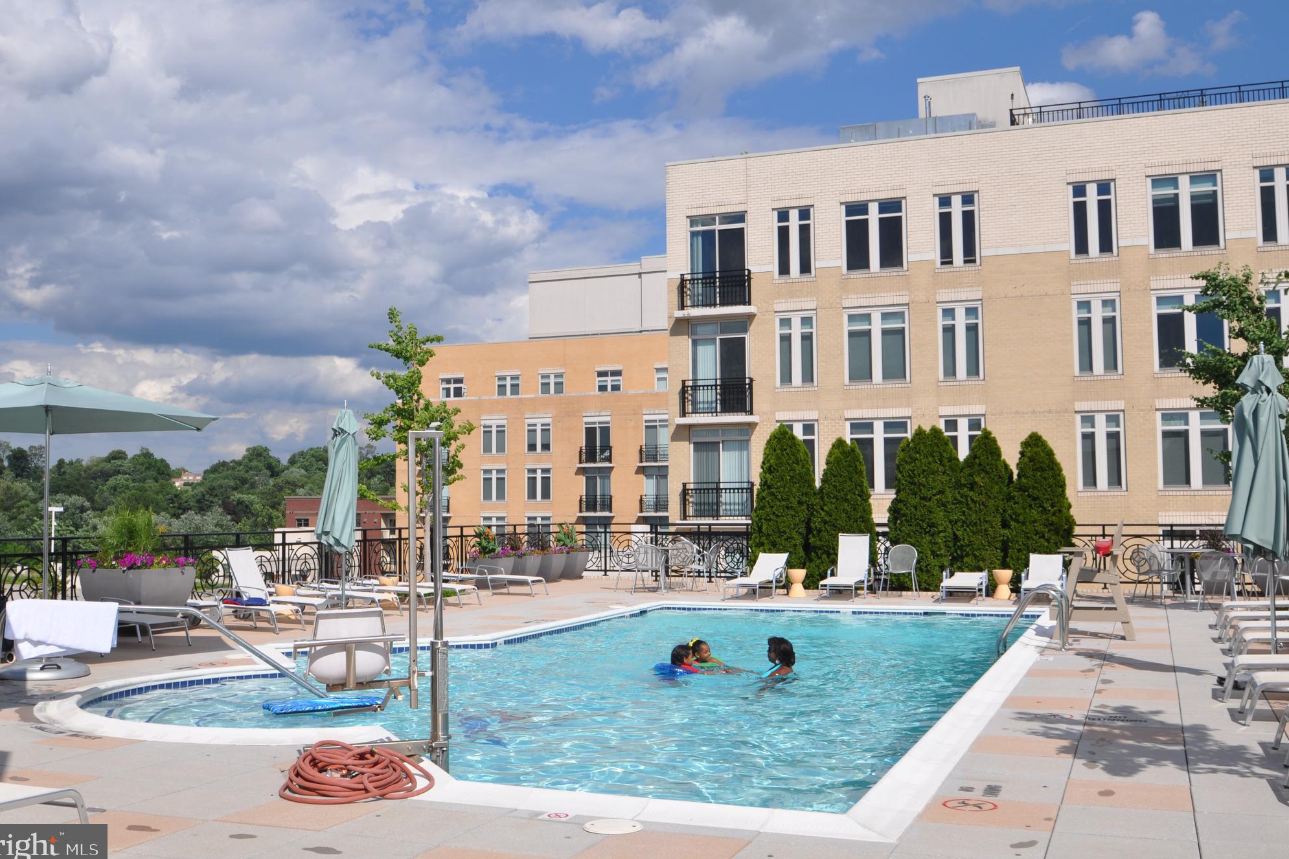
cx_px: 628
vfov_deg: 35.9
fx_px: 1325
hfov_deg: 51.9
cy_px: 430
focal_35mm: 37
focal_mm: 24
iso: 200
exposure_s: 1/500
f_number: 11
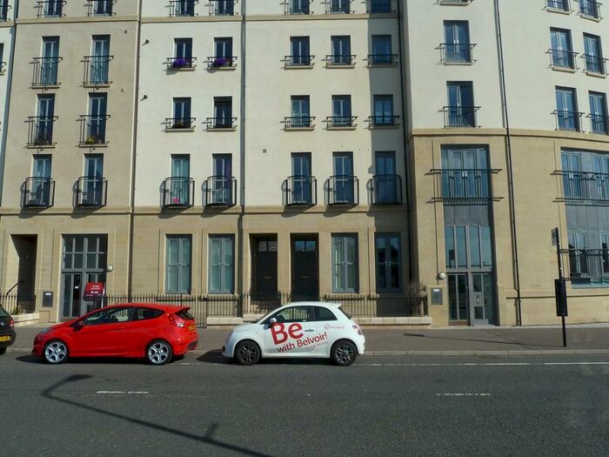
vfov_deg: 54.9
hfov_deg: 69.4
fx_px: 440
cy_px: 228
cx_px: 304
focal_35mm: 25
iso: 80
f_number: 5.6
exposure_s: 1/400
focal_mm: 4.1
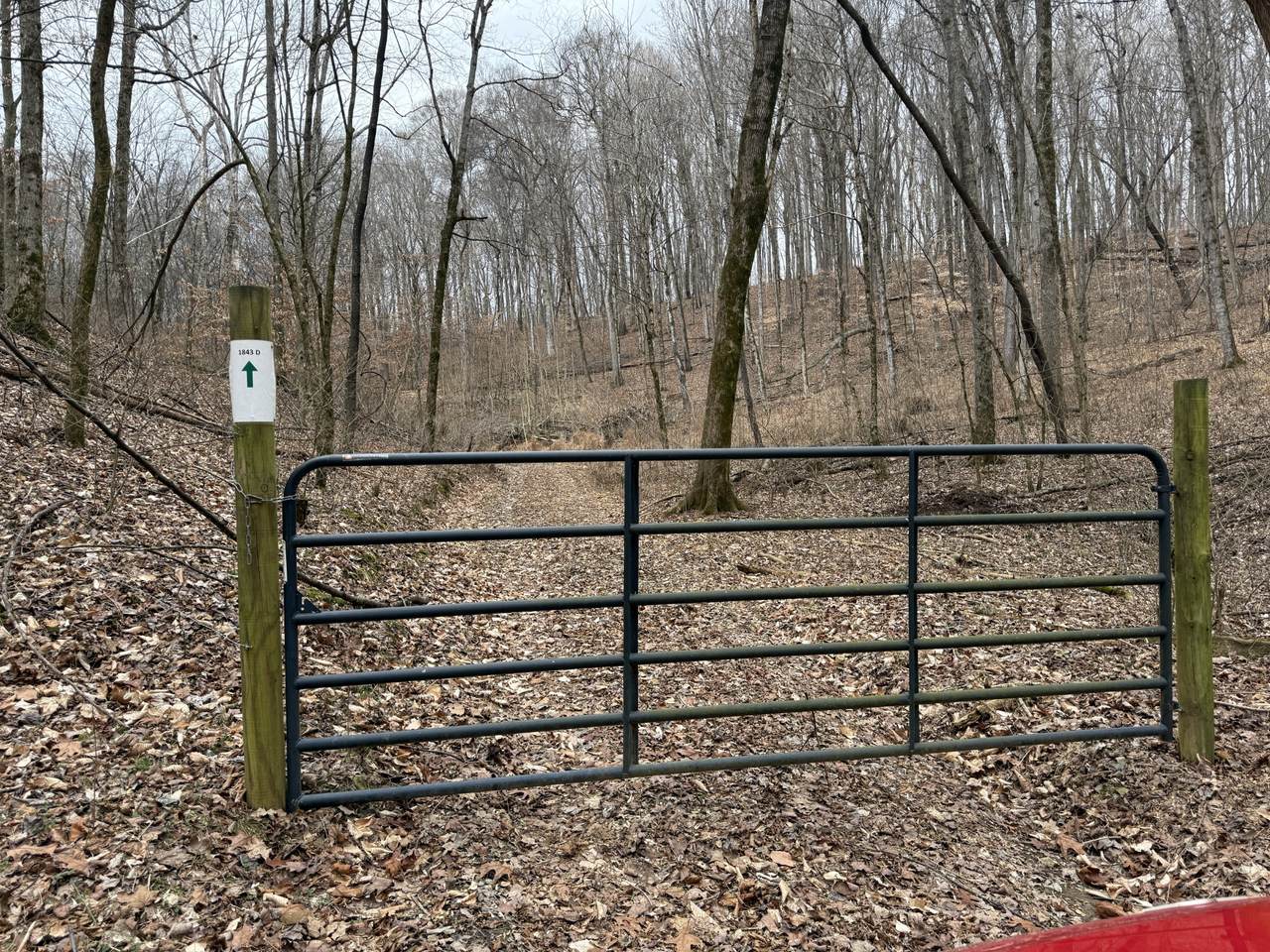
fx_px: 881
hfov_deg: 71.6
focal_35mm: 24
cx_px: 635
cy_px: 476
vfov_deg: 56.8
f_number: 1.78
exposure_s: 1/423
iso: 100
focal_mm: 6.76
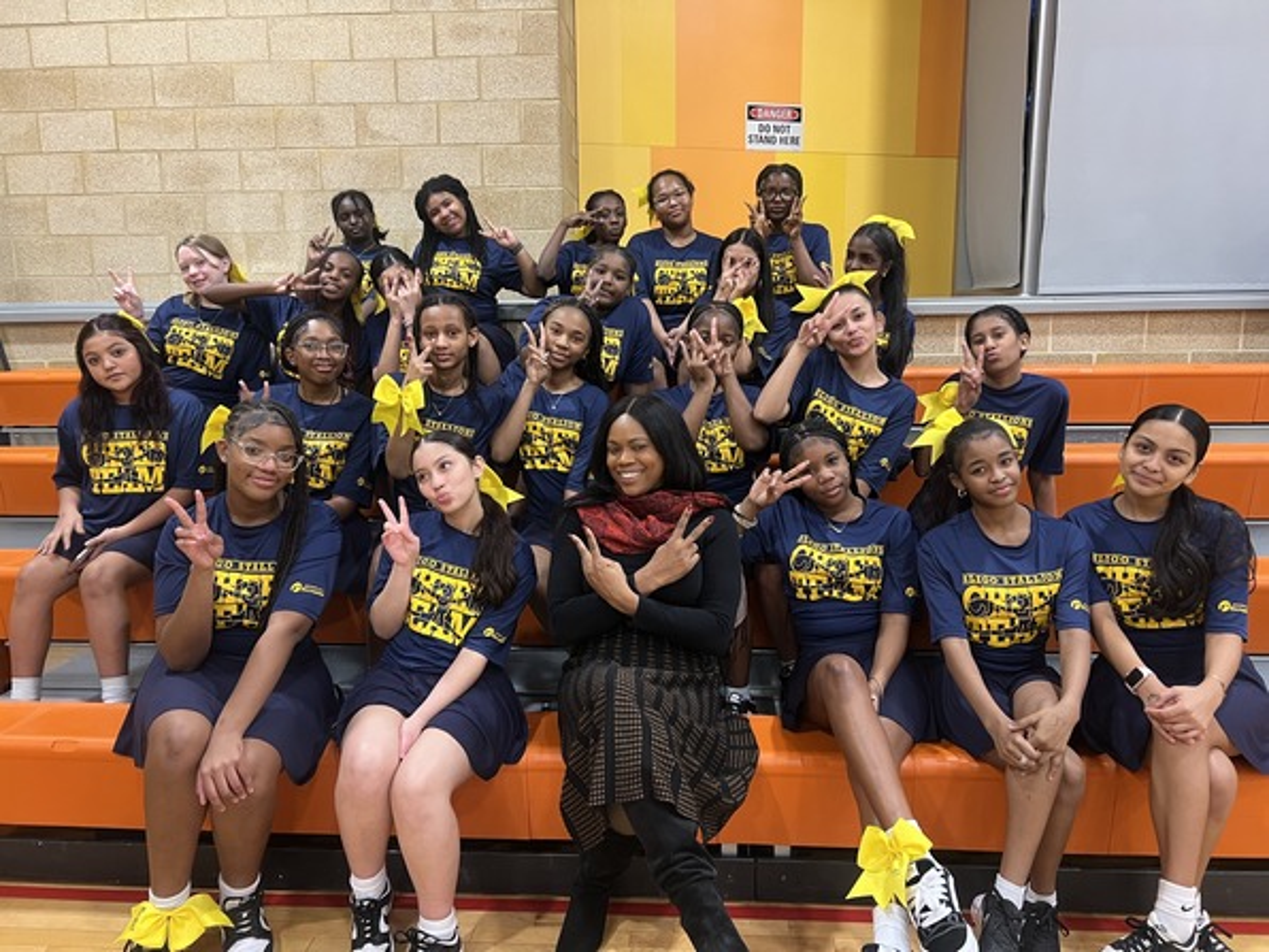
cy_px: 476
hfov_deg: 67.3
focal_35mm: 26
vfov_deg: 53.1
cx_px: 634
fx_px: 953
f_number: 1.5
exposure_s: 1/60
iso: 250
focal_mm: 5.7
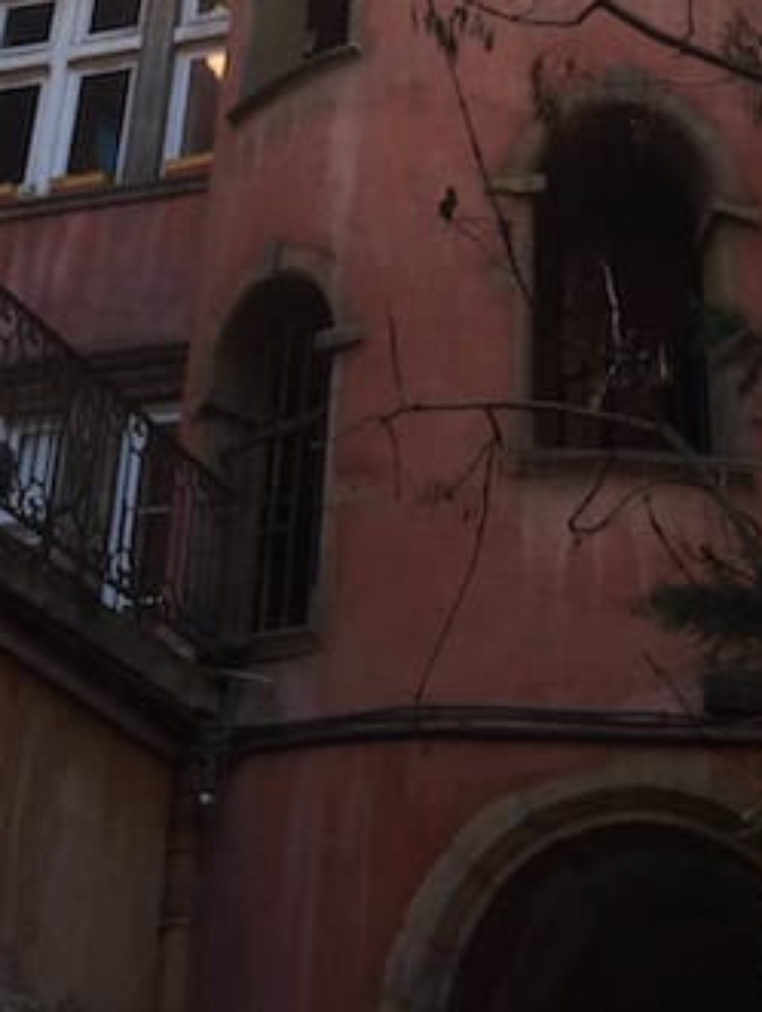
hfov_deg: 21.0
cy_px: -150
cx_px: 496
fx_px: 2051
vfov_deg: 25.4
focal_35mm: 70
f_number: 2.2
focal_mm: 4.2
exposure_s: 1/222
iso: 32
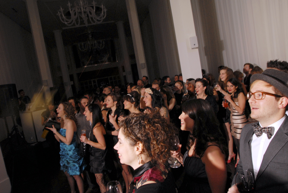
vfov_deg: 43.7
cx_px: 144
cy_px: 96
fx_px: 240
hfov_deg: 61.9
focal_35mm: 30
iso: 400
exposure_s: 1/15
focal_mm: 20
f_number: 11
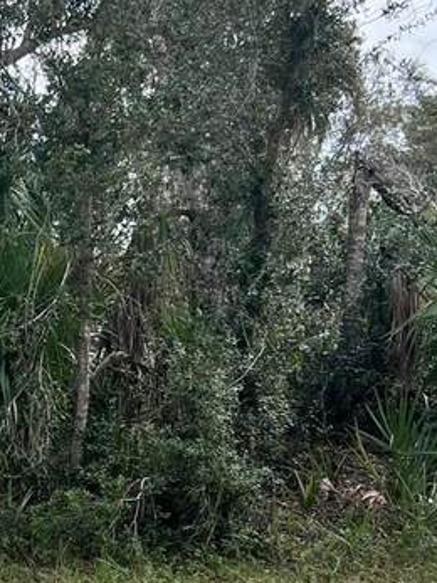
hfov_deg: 14.5
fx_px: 1617
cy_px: 373
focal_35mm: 96
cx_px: -192
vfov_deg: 20.4
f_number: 1.5
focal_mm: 5.7
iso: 50
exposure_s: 1/1280
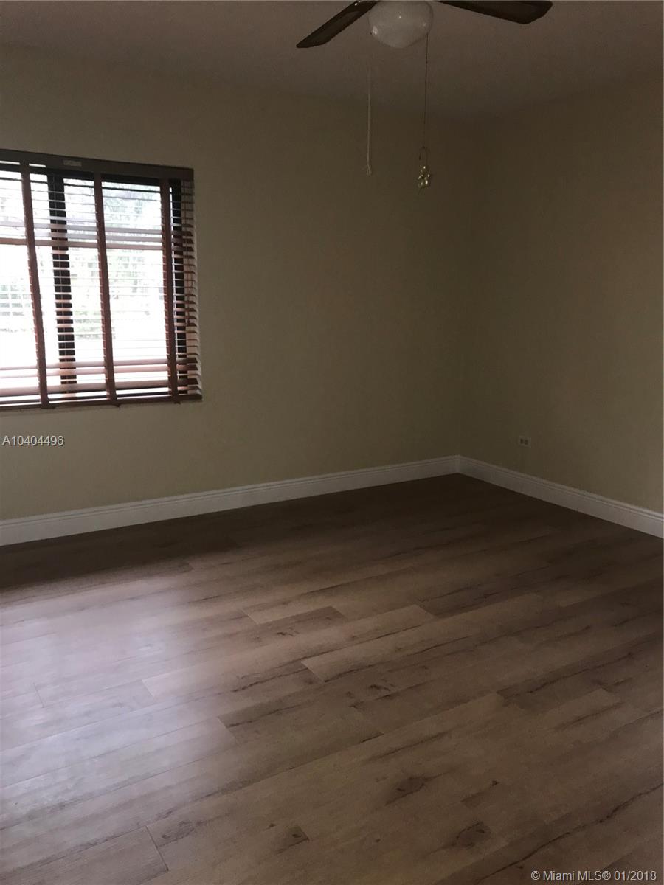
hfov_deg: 49.7
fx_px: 716
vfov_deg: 63.4
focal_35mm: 28
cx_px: 332
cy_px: 442
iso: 80
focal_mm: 3.99
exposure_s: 1/30
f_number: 1.8
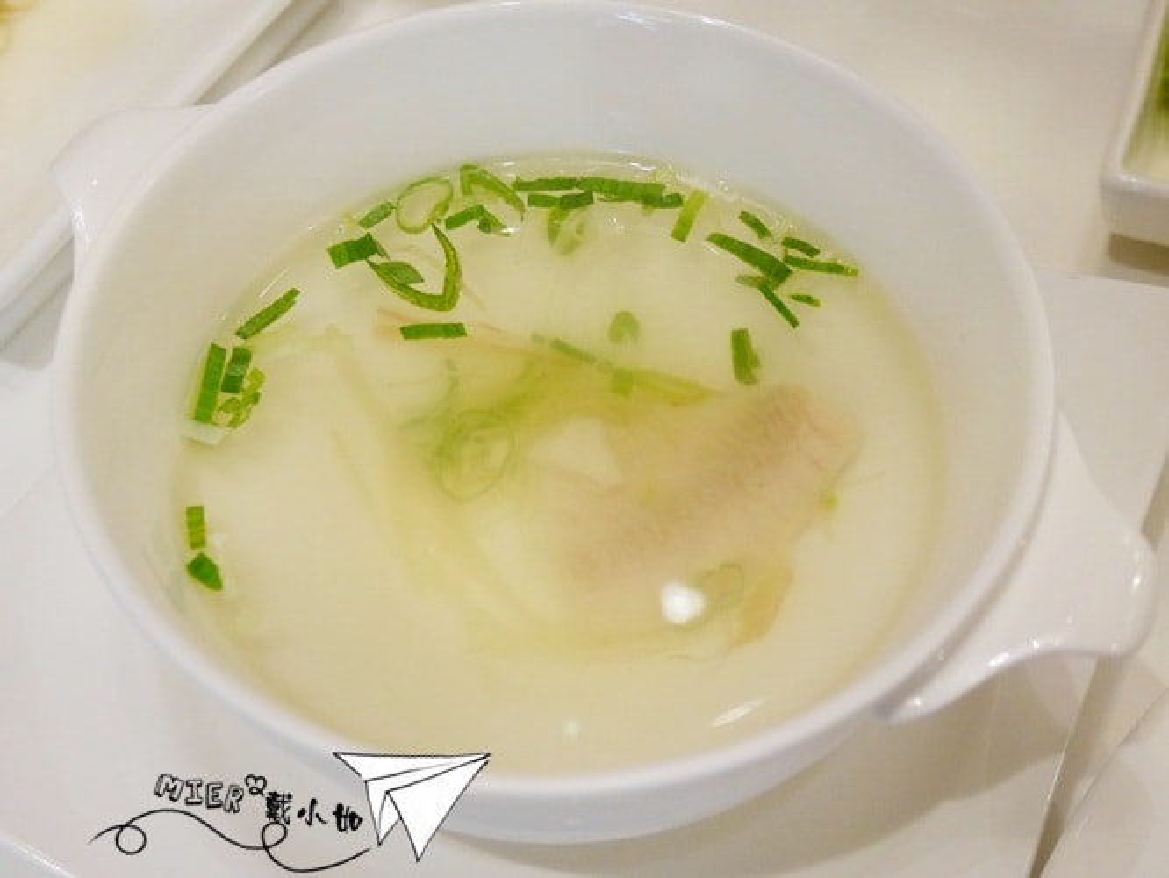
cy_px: 439
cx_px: 584
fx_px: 1486
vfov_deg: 32.9
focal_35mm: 44
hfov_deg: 42.9
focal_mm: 22
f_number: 4.9
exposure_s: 1/60
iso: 3200
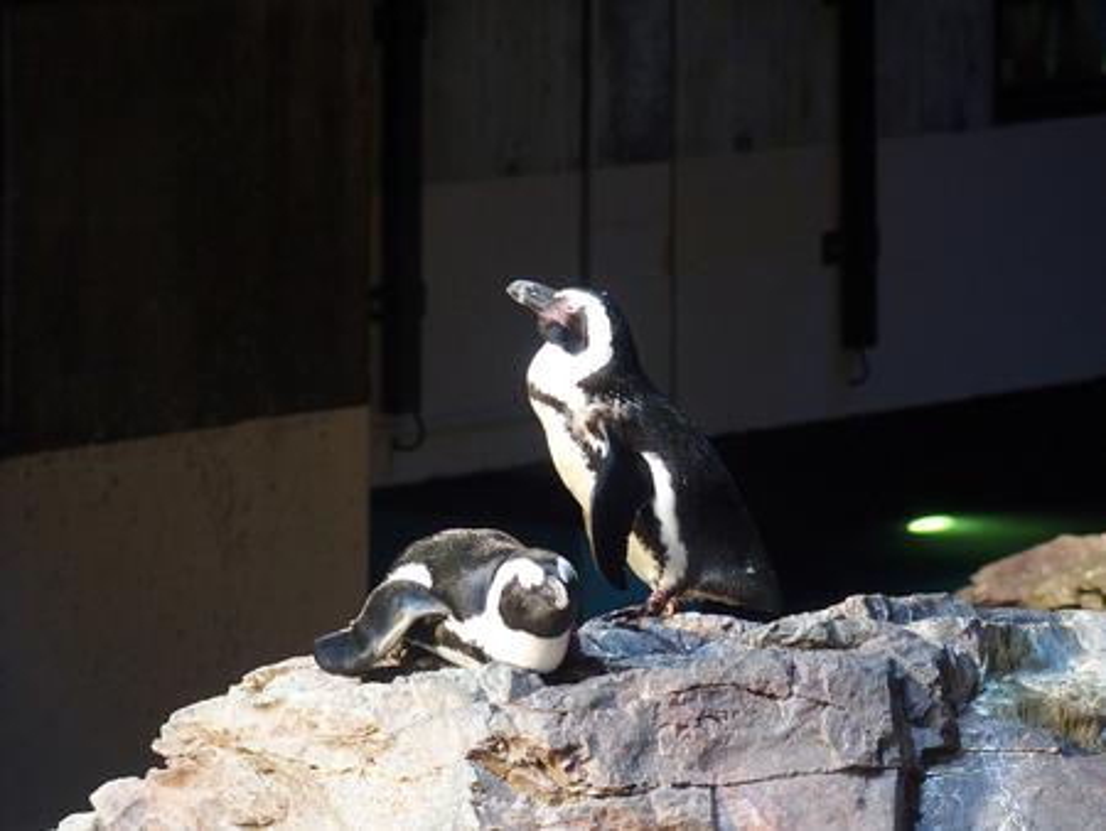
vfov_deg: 6.8
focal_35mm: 220
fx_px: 7033
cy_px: 416
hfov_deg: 9.0
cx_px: 553
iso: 800
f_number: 2.8
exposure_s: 1/100
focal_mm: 46.7
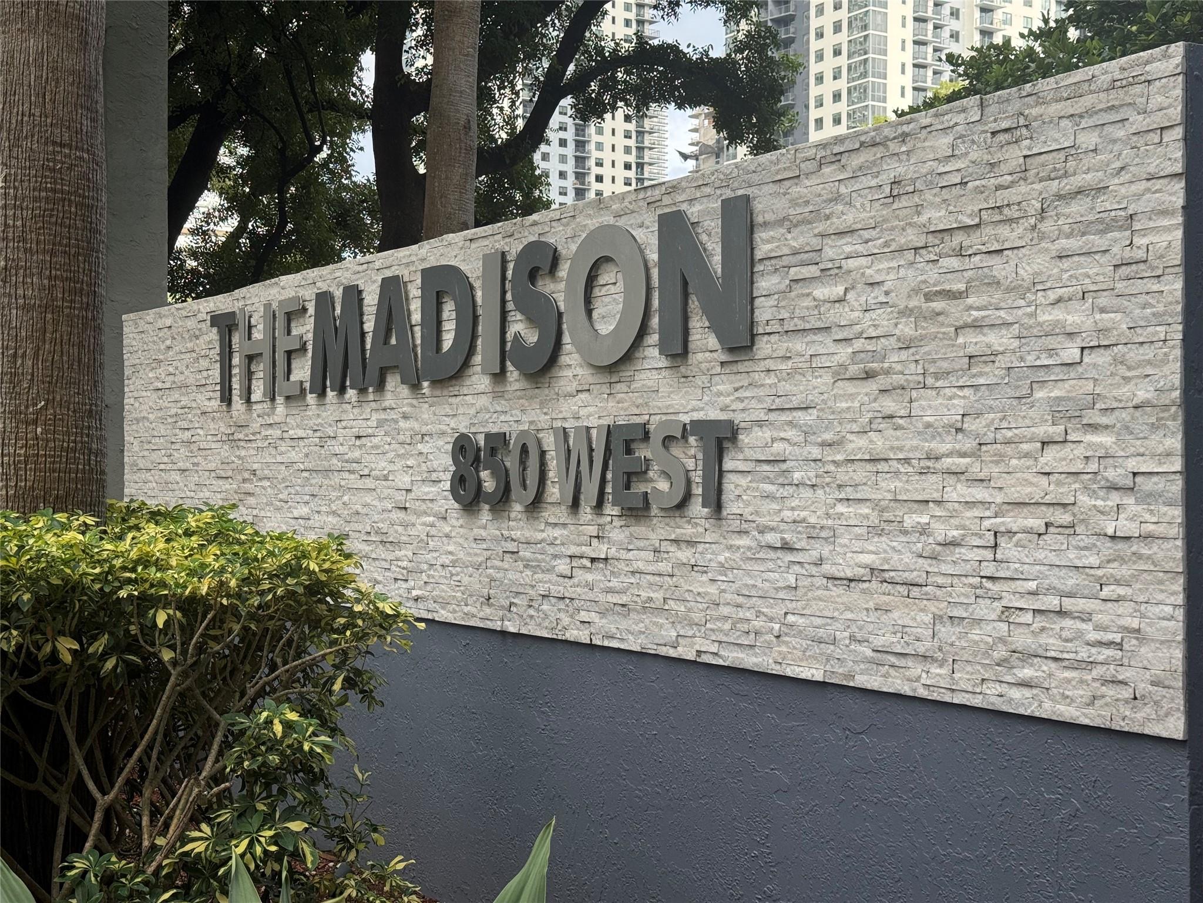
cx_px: 602
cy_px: 452
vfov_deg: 30.3
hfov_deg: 39.7
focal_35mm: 48
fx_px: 1668
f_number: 1.78
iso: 64
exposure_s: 1/715
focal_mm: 6.76
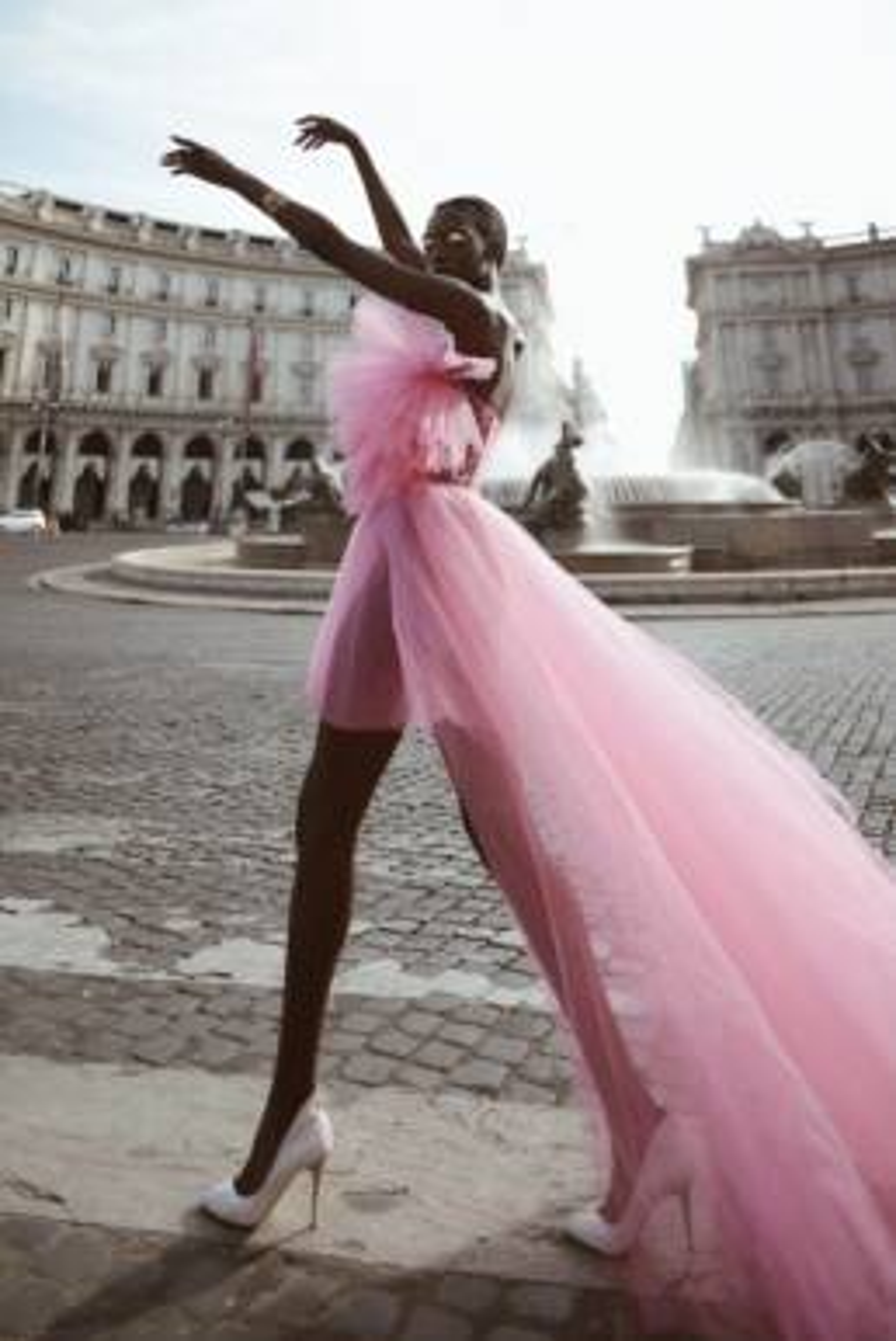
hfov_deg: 53.2
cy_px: 670
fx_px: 894
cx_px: 448
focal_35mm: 24
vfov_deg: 73.7
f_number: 2.8
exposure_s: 1/2000
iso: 250
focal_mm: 24
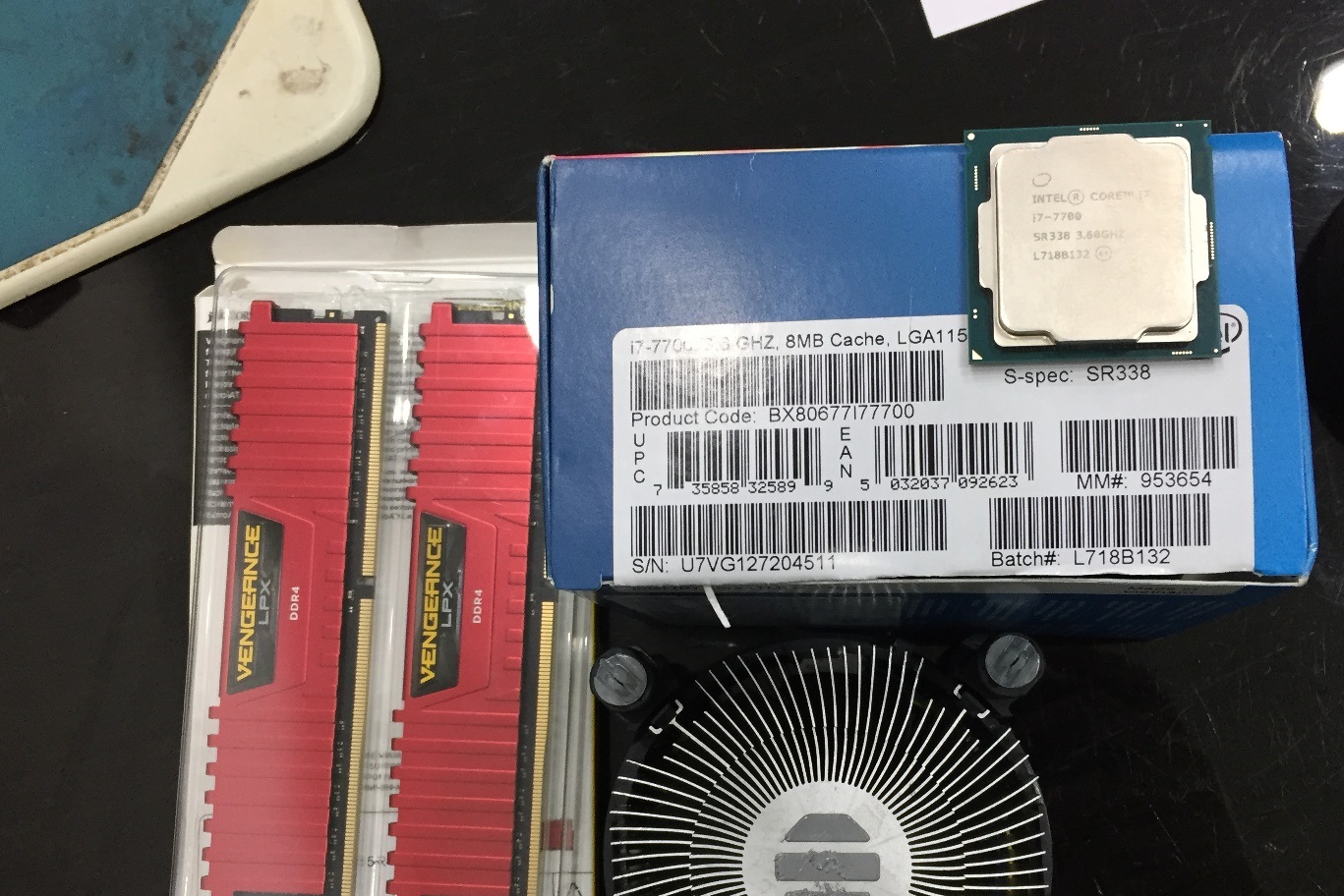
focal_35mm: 36
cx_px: 740
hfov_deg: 53.0
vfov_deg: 36.6
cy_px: 587
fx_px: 1344
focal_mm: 4.15
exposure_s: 1/33
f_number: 2.2
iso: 64
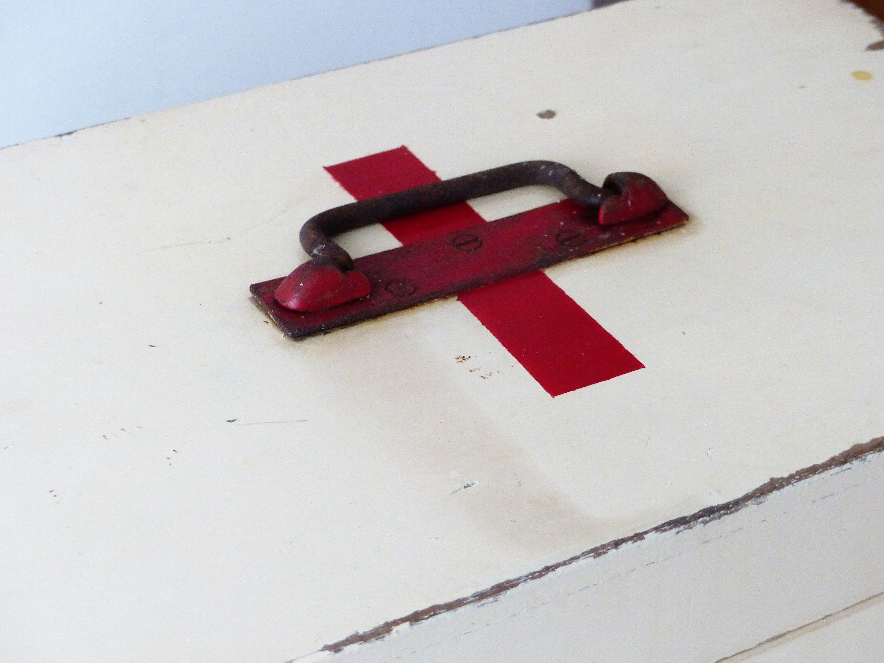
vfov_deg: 18.4
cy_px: 332
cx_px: 442
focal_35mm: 80
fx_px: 2043
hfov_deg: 24.4
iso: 400
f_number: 2.8
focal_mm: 13.5
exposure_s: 1/60
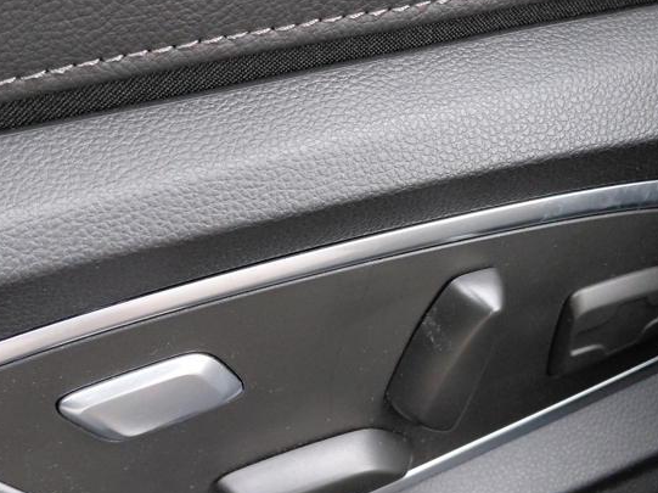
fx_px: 703
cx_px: 373
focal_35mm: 37
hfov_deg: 50.0
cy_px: 271
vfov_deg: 38.6
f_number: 1.8
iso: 400
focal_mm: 4.69
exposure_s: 1/50.1
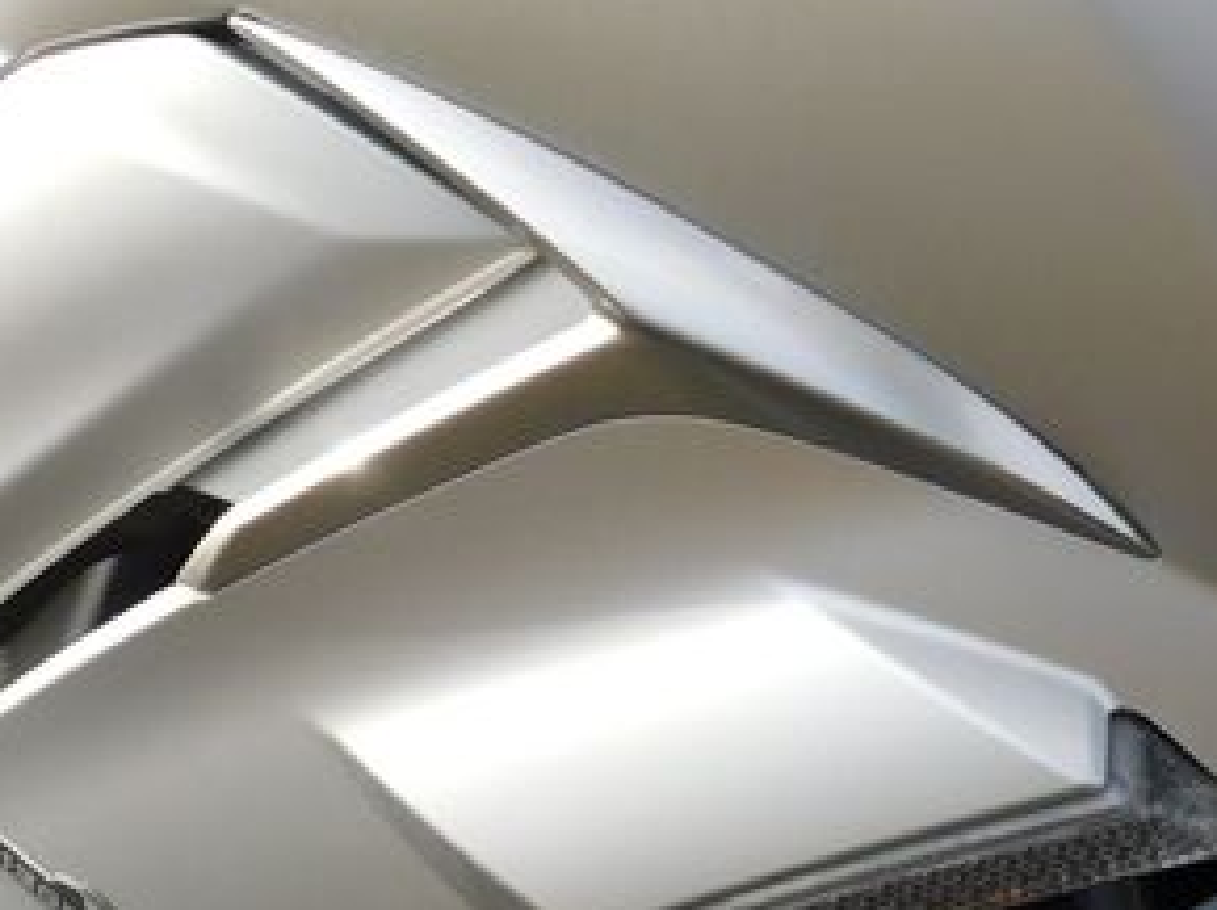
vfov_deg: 26.5
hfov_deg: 36.1
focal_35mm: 53
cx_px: 525
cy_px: 822
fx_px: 1862
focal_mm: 4.1
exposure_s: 1/500
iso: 125
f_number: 3
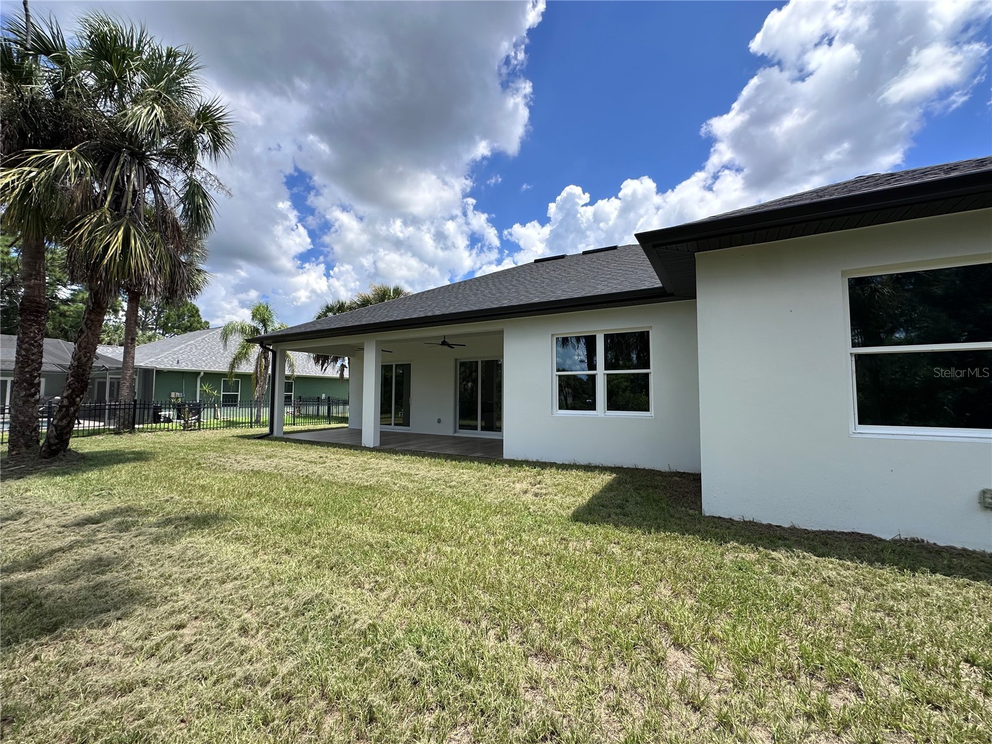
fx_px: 401
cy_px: 372
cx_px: 496
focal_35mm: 14
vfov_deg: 85.7
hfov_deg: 102.1
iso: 50
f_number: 2.2
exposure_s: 1/1887
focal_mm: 2.22
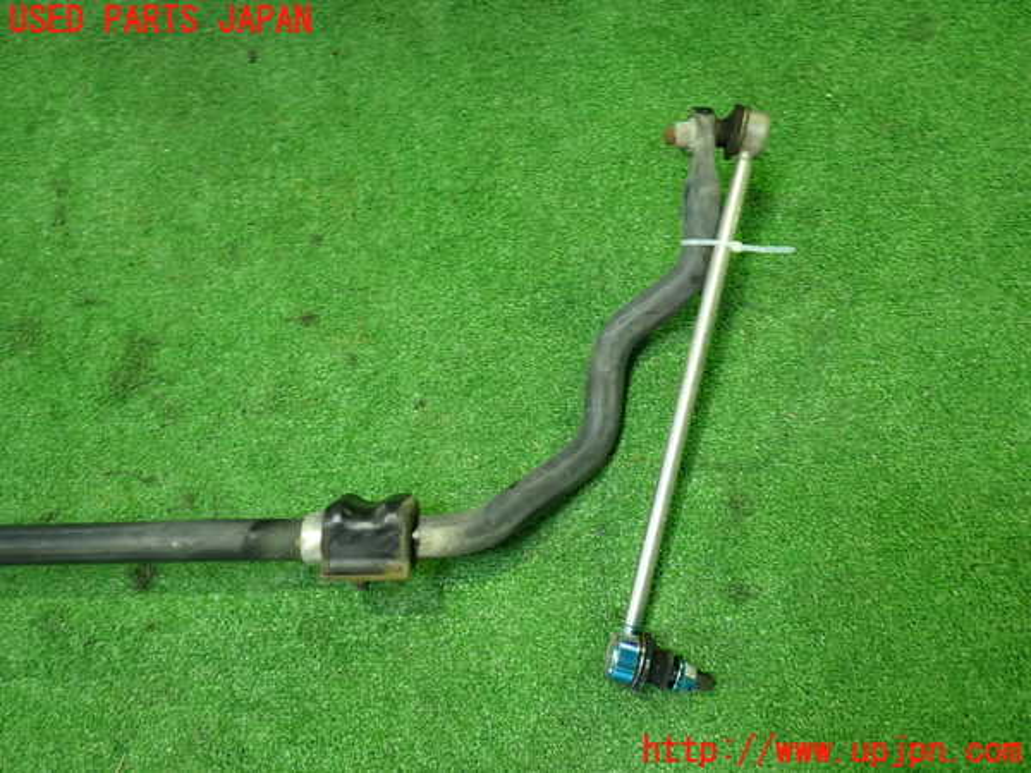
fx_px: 834
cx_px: 516
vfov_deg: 49.7
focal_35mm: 28
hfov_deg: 63.4
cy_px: 386
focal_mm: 5.05
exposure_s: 1/30
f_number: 2.2
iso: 400
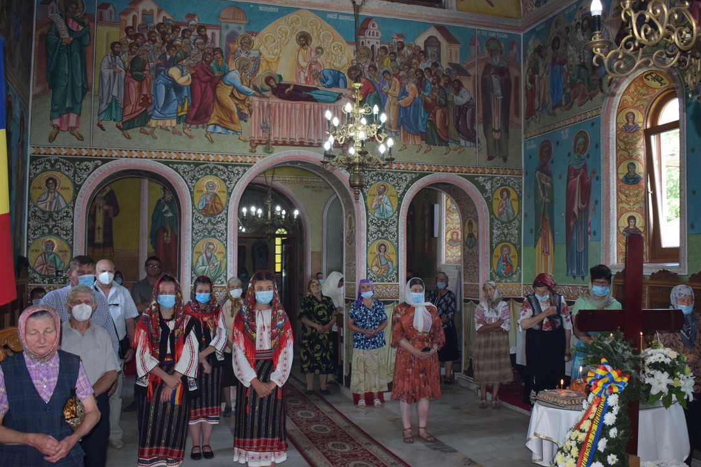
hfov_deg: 55.0
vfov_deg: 38.3
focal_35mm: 35
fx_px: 673
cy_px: 242
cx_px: 366
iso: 800
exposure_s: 1/100
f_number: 5
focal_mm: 21
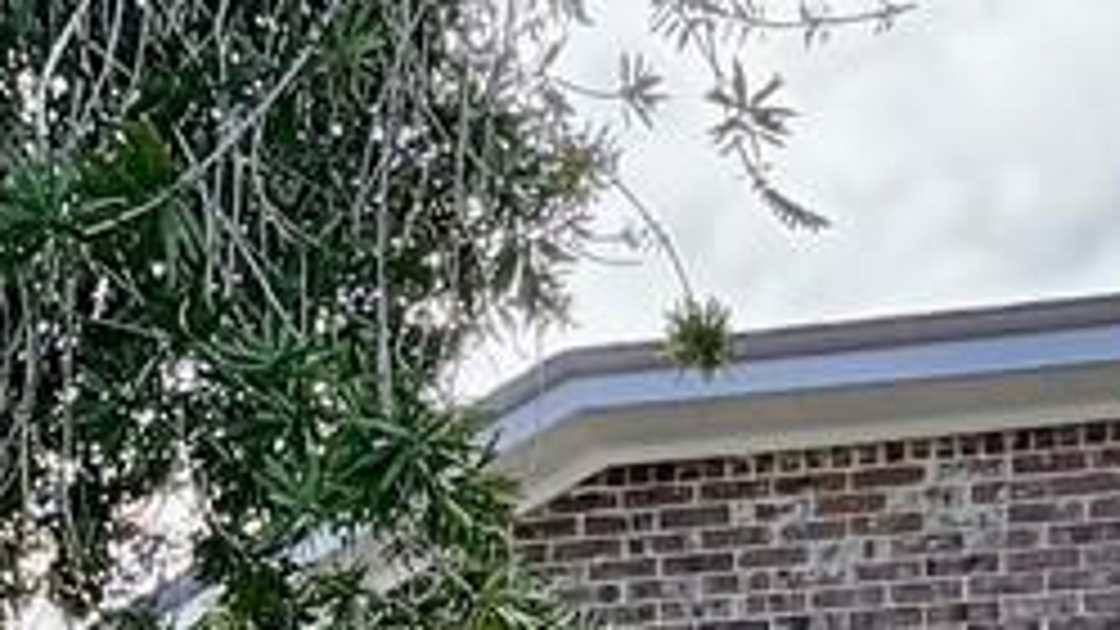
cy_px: 1332
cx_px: 463
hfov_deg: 21.8
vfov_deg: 11.0
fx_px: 2910
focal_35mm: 98
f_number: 2.2
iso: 40
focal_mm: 2.22
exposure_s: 1/770
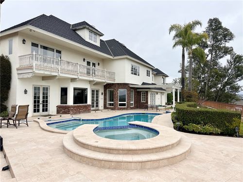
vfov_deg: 56.8
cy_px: 91
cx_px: 122
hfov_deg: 71.6
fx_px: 168
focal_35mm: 24
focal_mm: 6.86
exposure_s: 1/2809
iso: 80
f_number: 1.78
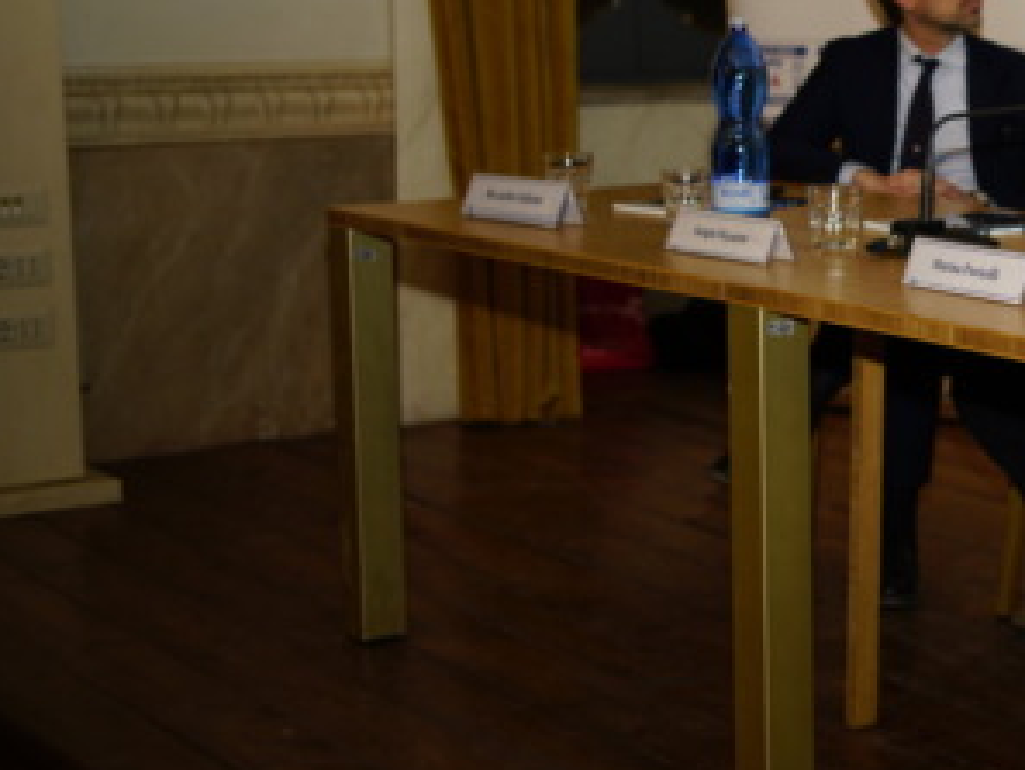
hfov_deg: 23.6
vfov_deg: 19.1
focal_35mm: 77
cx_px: 1153
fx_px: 2281
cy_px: 218
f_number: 2
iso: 160
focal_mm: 35
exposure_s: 1/100
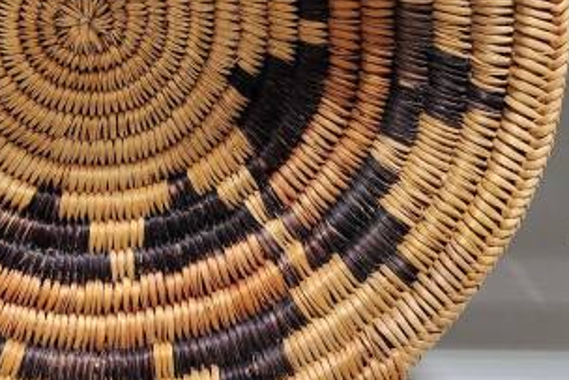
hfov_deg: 30.6
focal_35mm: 63
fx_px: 996
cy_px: 30
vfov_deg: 21.1
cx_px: 67
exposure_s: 1/120
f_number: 1.8
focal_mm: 6.4
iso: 640
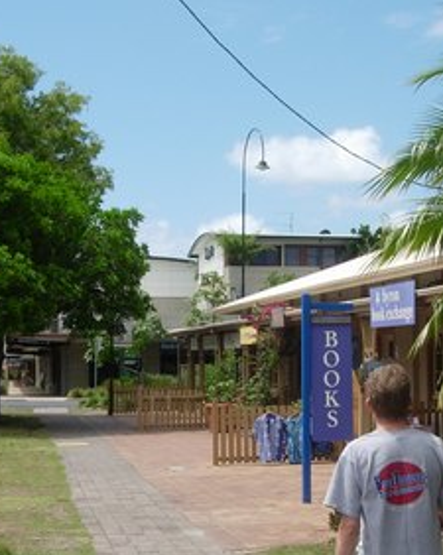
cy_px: 340
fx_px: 1297
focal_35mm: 79
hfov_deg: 19.3
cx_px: 309
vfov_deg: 24.1
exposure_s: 1/745
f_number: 4.8
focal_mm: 7.8
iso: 79
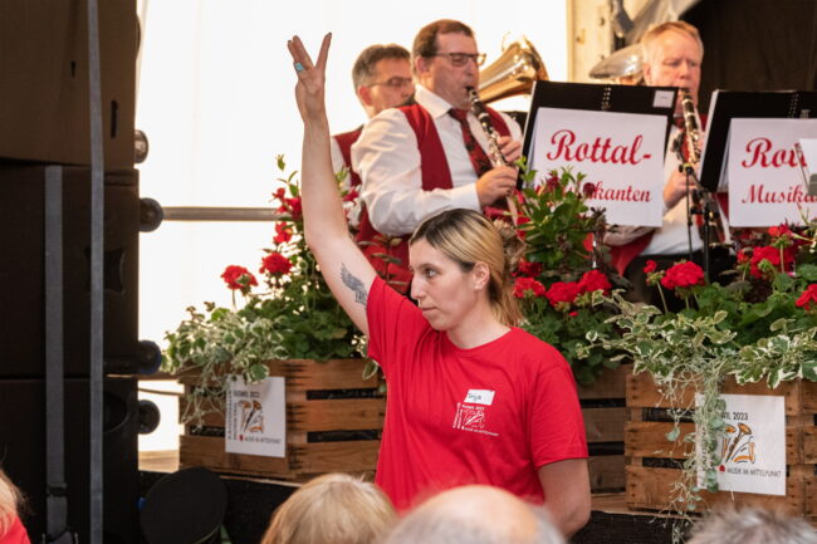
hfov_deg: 16.4
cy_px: 272
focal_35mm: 125
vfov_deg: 11.0
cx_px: 408
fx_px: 2836
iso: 3600
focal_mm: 125
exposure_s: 1/125
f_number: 8
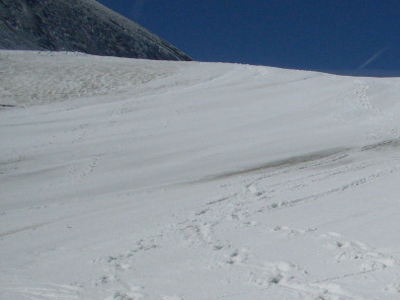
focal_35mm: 96
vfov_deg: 14.9
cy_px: 365
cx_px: 502
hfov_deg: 19.1
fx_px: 1110
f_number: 8.4
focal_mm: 6.3
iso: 80
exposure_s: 1/1000
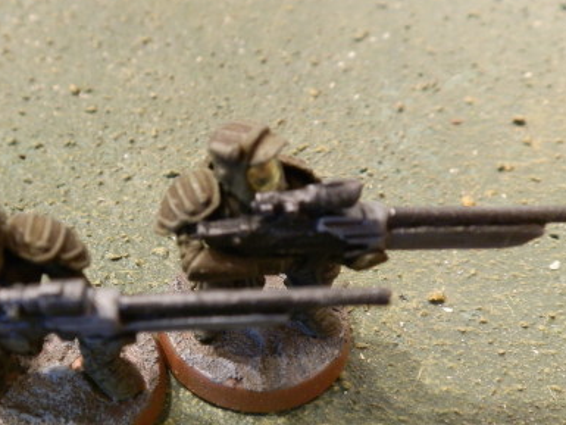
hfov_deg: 47.1
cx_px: 193
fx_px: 638
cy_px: 285
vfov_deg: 36.4
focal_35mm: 39
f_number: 3.1
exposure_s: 1/8
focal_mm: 5
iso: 250
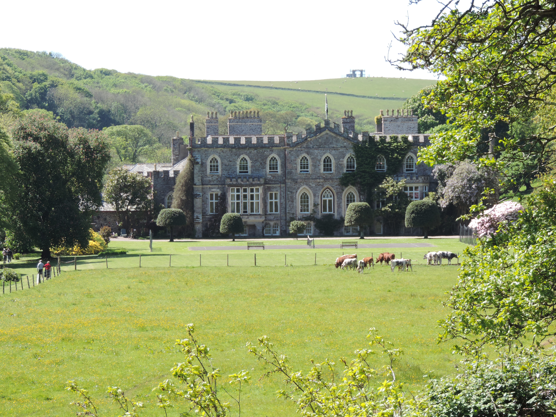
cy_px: 208
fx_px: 2731
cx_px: 278
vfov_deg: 8.7
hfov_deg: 11.6
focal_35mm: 170
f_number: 4.5
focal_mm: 30.3
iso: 80
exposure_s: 1/200
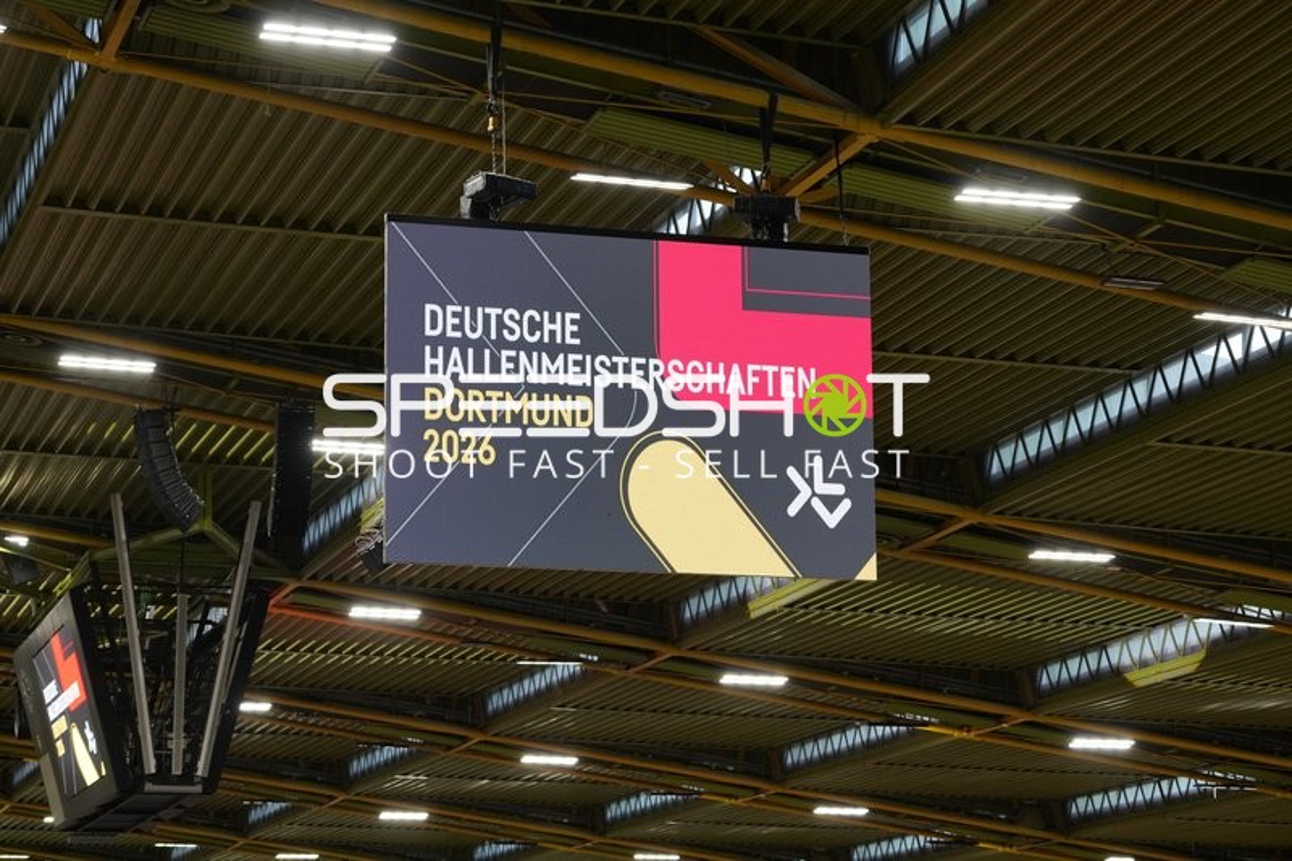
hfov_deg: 22.4
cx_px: 646
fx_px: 3265
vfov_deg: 15.0
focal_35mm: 91
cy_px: 430
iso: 1250
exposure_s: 1/160
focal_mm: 91
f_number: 6.3
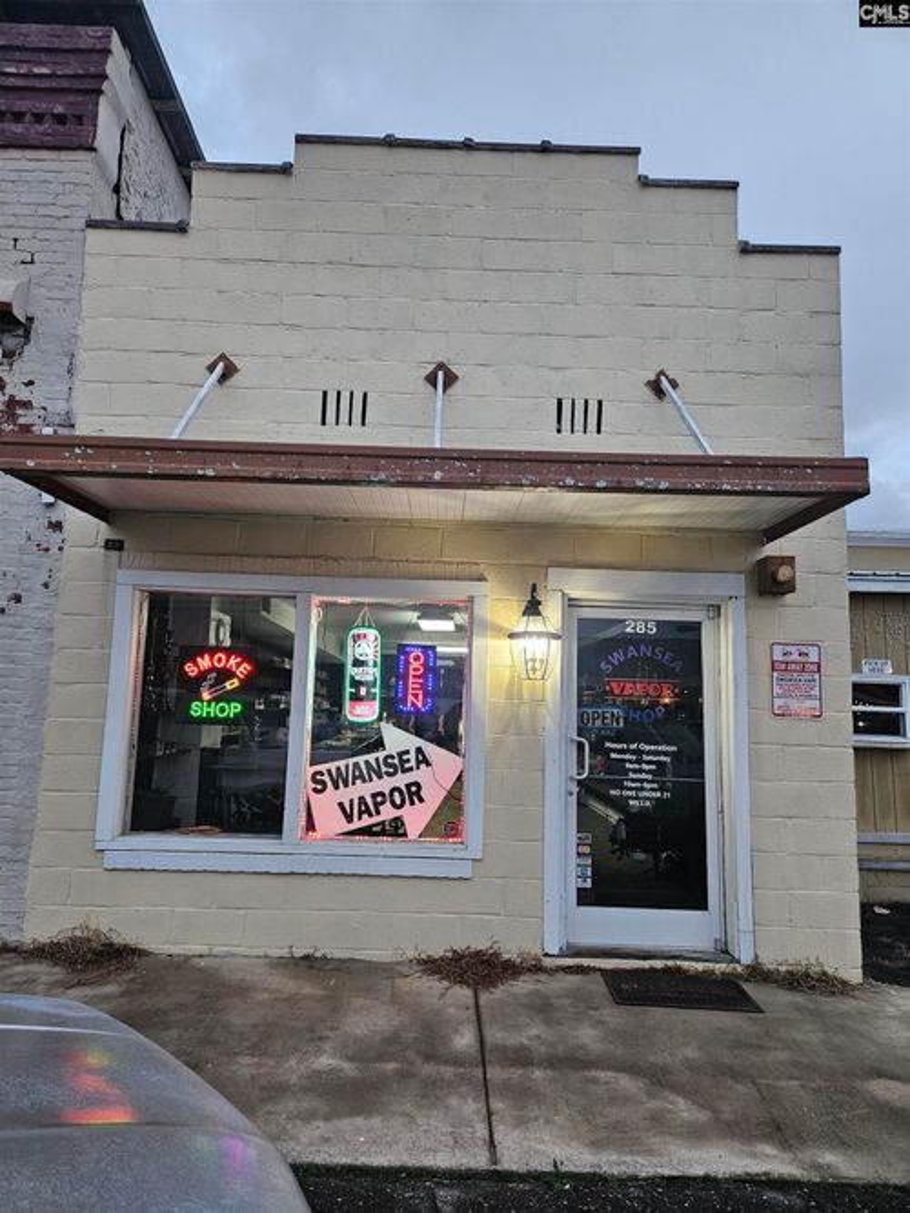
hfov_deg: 58.9
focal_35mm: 23
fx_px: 806
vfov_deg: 73.9
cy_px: 606
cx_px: 455
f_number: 1.8
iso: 500
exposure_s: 1/120
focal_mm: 5.4
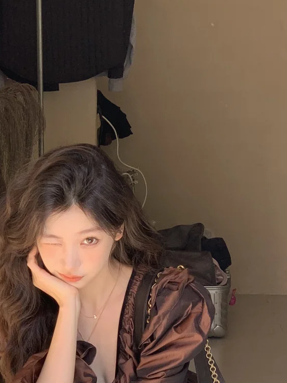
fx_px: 1105
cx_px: 67
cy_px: 355
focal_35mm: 100
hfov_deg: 14.7
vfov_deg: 19.2
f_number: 2.4
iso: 16
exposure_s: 1/231
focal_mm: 6
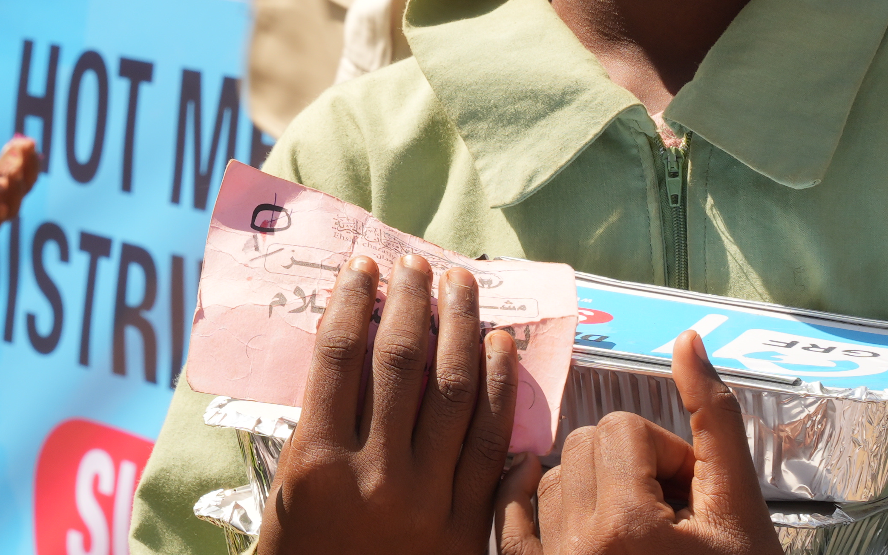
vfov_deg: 7.0
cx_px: -37
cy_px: -138
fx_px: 4502
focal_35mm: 186
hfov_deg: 11.1
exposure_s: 1/125
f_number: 13
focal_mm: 54.3
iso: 160
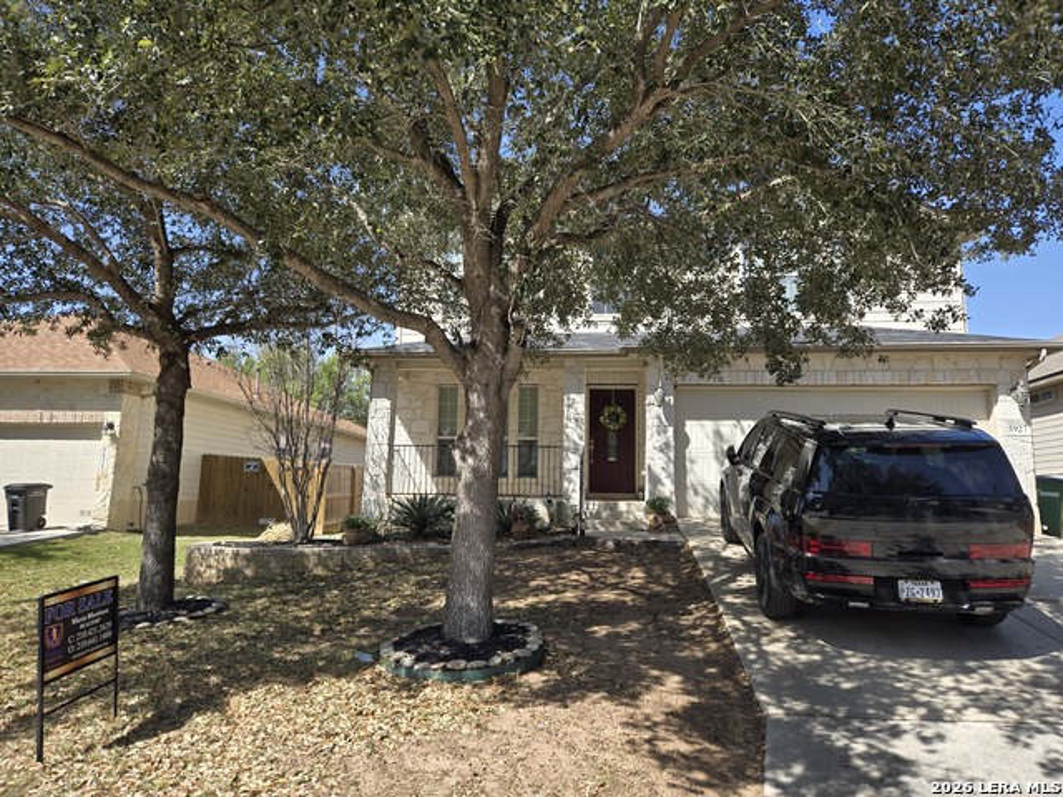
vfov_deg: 58.9
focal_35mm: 23
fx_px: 706
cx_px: 532
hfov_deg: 73.9
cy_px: 398
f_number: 1.8
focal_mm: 5.4
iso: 25
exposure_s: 1/845
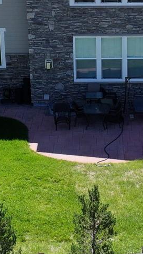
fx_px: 580
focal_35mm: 86
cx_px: 103
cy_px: 78
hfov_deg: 14.0
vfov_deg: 24.6
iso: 220
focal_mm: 12.29
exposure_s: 1/2500
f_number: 2.8
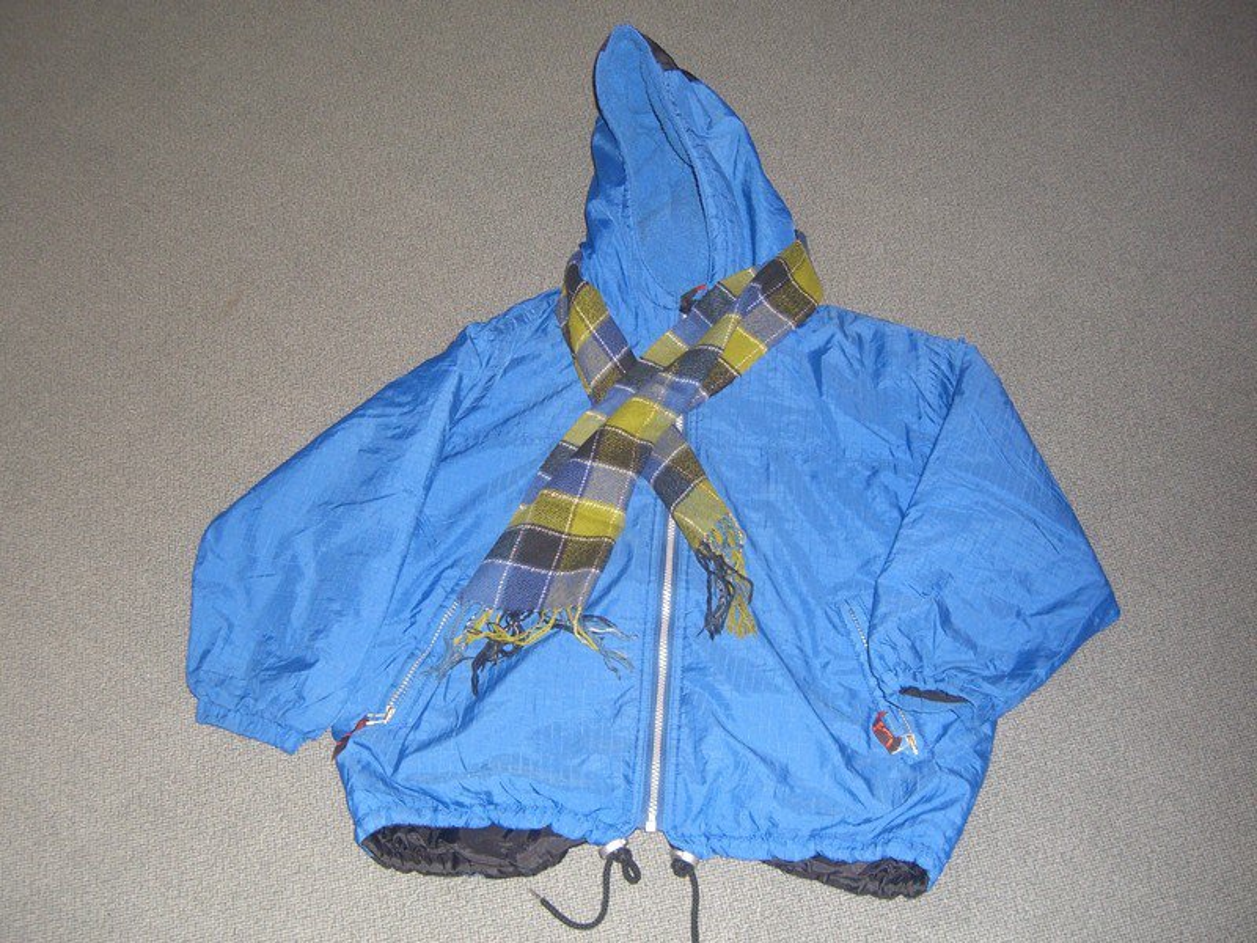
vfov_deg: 37.7
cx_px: 628
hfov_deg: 49.0
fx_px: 1380
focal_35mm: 38
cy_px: 472
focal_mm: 7.9
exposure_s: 1/60
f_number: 2.8
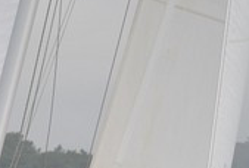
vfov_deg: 1.8
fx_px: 5407
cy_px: 337
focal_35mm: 779
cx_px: -161
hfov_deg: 2.6
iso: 100
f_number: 5.6
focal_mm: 110
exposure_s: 1/500
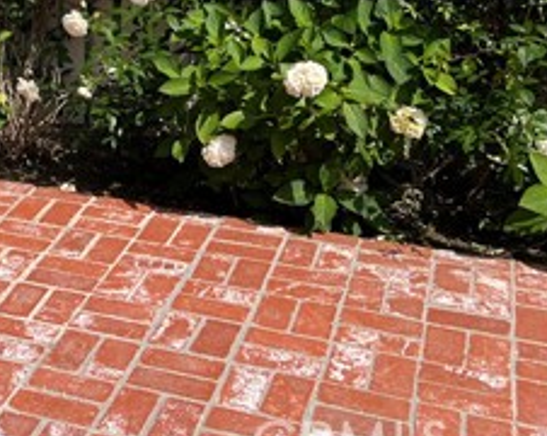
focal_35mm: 72
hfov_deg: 24.5
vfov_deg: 19.8
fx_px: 1164
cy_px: -104
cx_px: -65
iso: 50
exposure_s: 1/4444
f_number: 1.5
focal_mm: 5.7
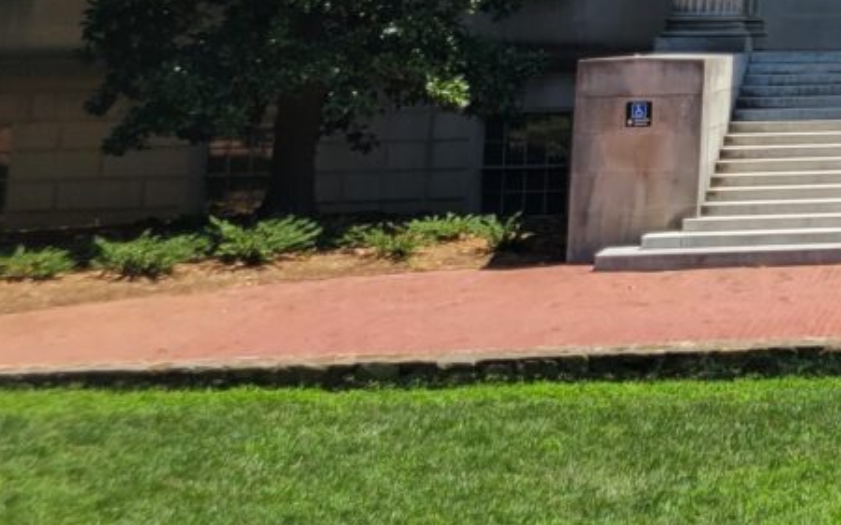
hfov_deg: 18.3
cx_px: 1426
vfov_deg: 13.1
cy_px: -282
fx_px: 2154
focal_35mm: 94
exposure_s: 1/2122
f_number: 1.8
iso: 40
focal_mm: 5.4
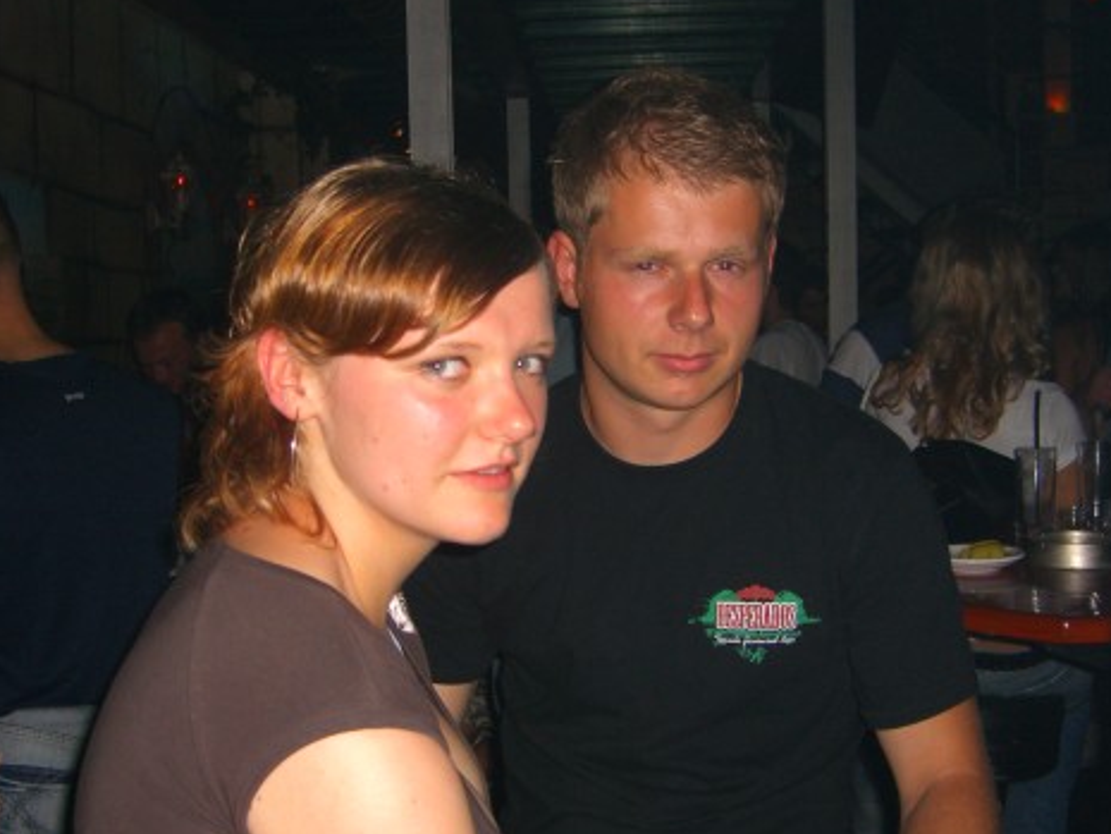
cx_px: 545
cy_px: 478
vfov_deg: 29.6
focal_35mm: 49
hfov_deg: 38.9
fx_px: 1573
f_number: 2.8
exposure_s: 1/60
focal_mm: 7.9
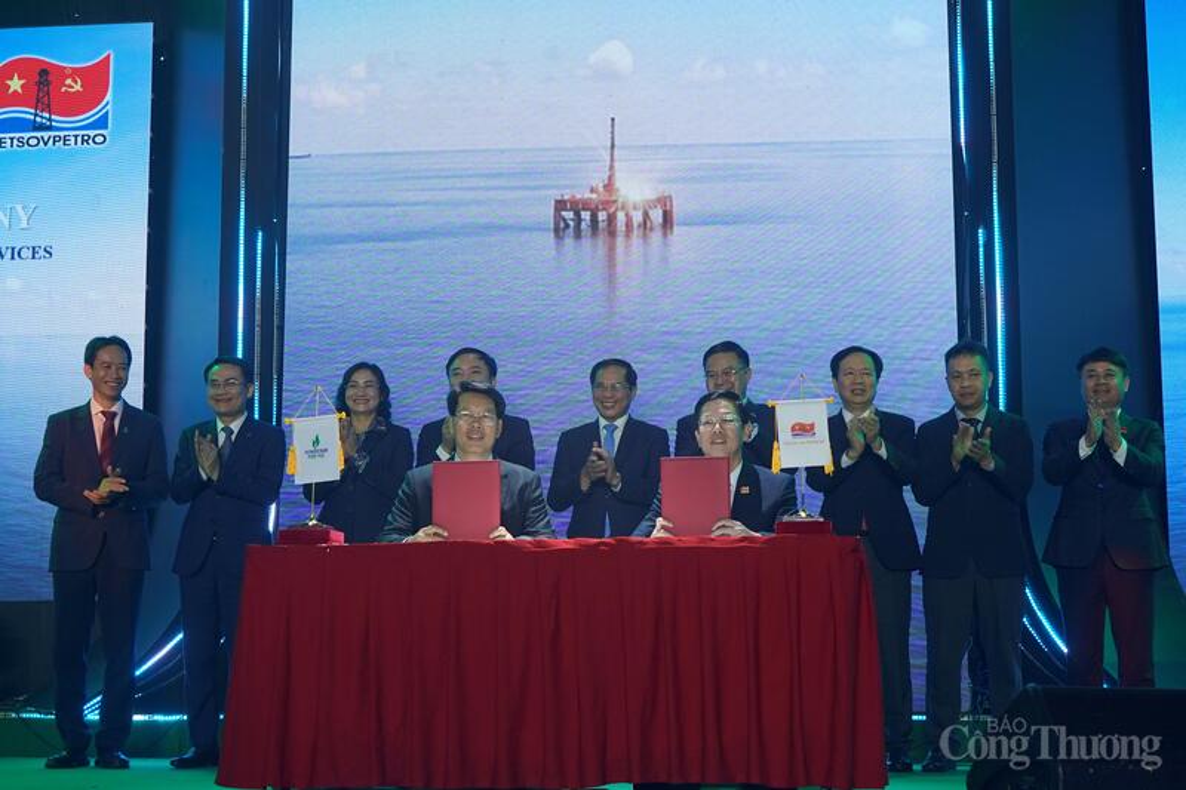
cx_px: 593
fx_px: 1811
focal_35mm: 55
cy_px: 395
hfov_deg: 36.3
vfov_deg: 24.6
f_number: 4
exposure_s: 1/160
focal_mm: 37
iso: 500
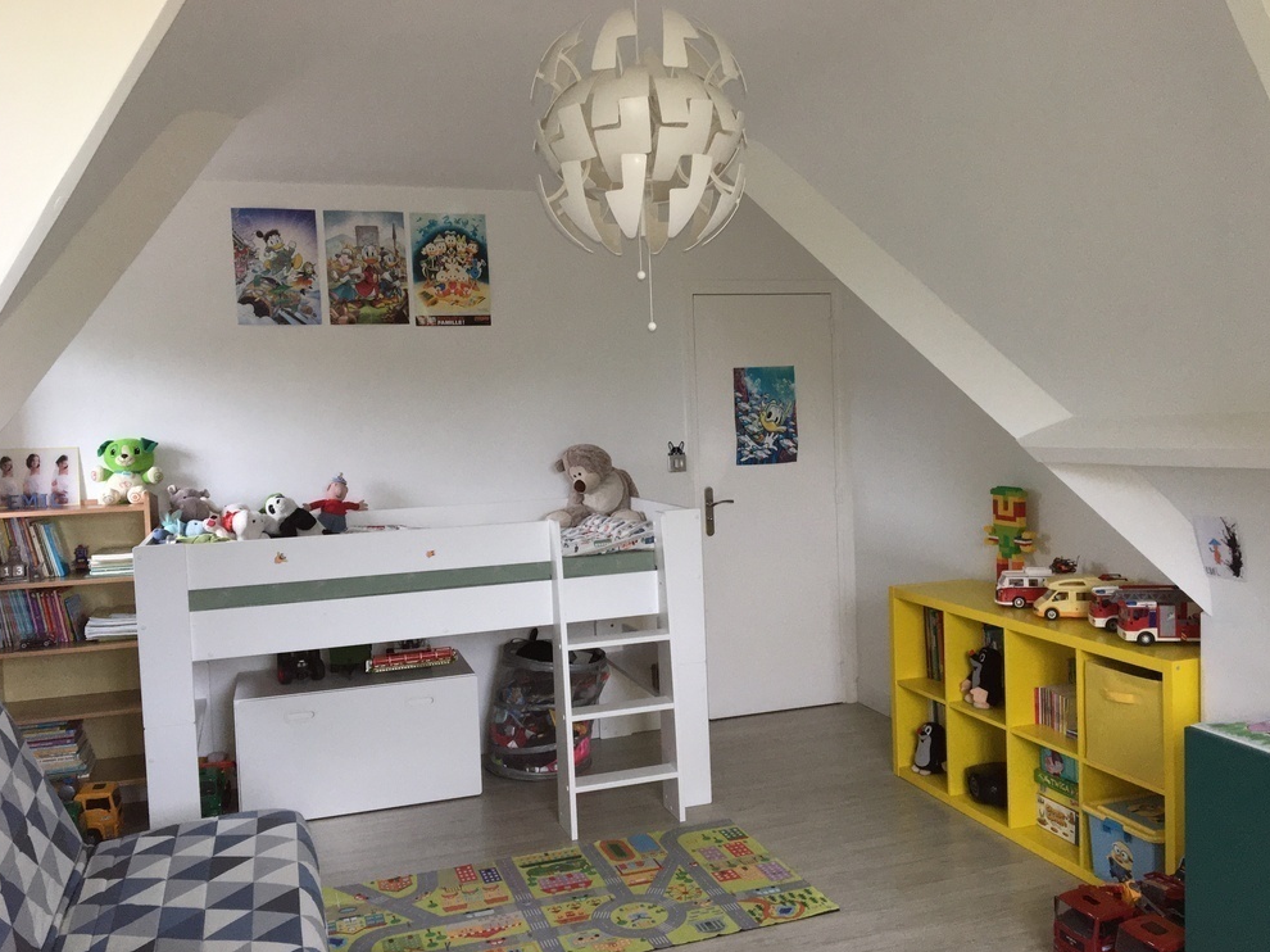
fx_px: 1100
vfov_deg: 46.8
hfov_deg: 60.0
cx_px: 638
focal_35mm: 30
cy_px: 472
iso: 125
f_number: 2.2
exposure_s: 1/33
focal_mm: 4.15
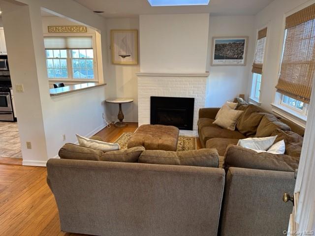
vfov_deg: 56.8
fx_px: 218
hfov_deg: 71.6
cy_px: 118
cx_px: 158
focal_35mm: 24
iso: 160
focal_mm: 6.86
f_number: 1.78
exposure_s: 1/60
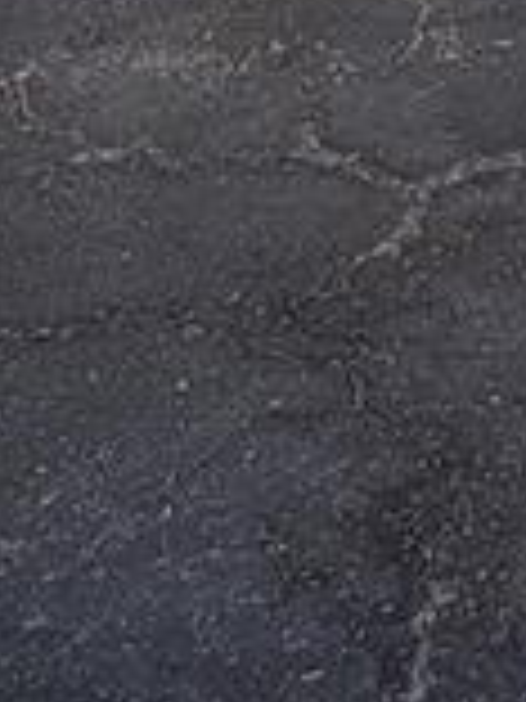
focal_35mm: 100
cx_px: 778
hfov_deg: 13.9
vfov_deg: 17.8
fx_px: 2026
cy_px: -320
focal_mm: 2.2
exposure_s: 1/166
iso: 50
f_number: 2.2
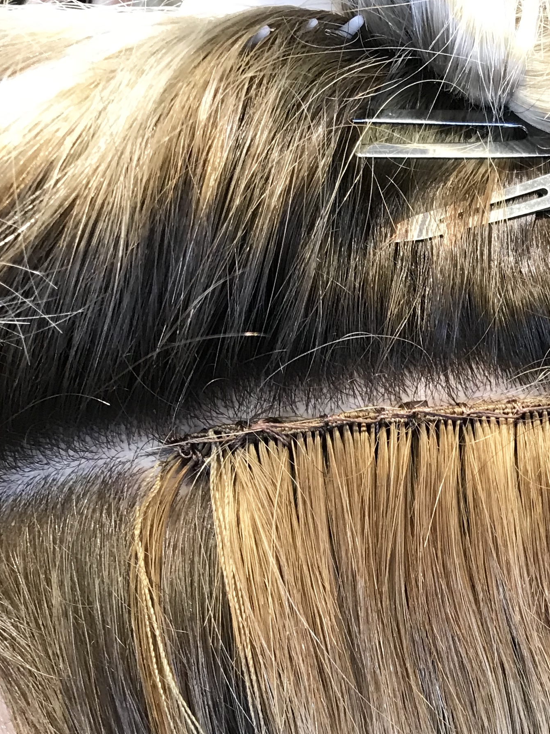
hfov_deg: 22.6
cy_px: 727
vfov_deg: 28.9
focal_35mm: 63
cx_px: 514
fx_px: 1335
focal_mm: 3.99
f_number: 1.8
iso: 40
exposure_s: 1/24
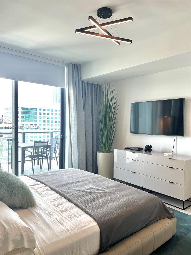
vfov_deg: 67.3
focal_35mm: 26
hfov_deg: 53.1
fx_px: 191
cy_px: 128
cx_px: 96
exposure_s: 1/120
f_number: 1.5
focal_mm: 5.7
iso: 64
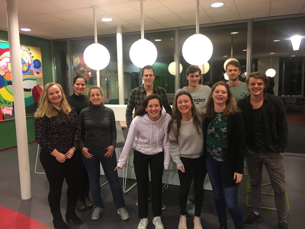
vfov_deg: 48.2
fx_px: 256
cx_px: 152
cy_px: 114
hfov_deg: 61.7
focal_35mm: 29
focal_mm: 4.15
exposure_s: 1/25
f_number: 2.2
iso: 200
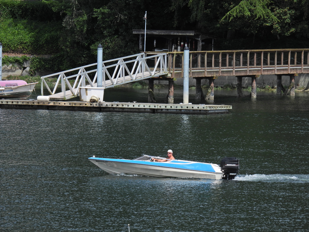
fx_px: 3571
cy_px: 116
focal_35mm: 400
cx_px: 154
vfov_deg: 3.7
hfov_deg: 5.0
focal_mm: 71.4
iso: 100
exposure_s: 1/1000
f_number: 5
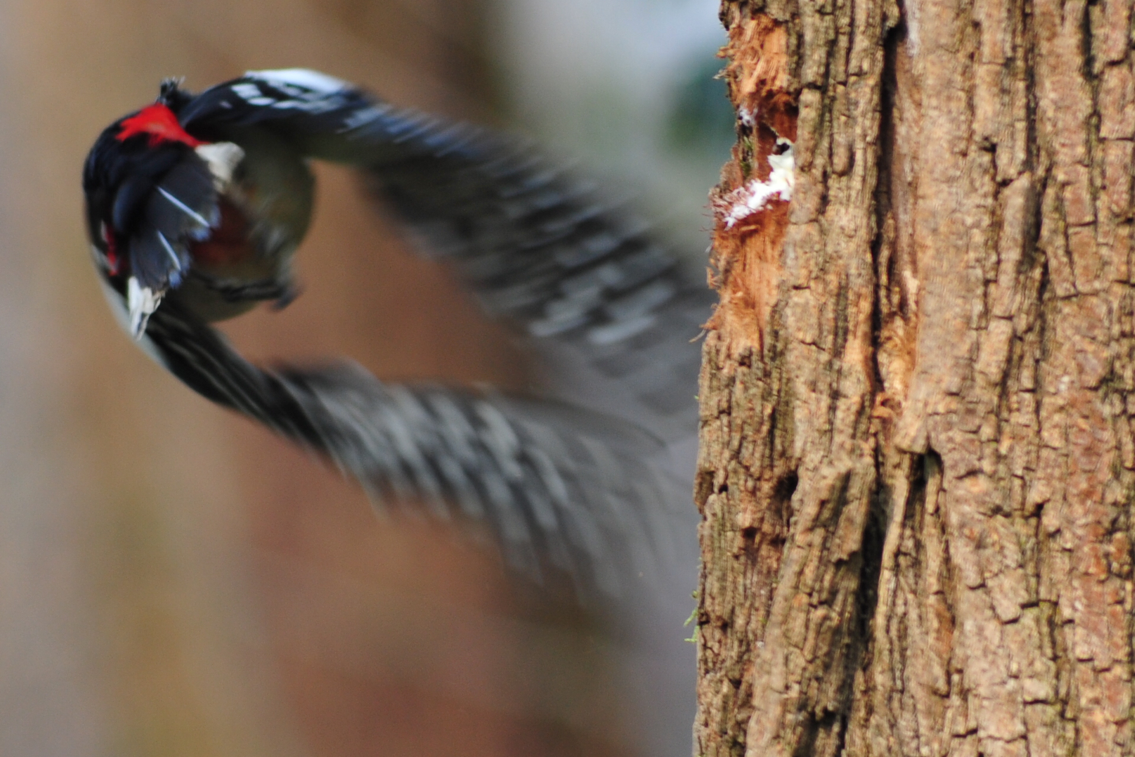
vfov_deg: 4.6
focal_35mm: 300
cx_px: 568
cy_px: 378
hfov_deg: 6.9
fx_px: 9458
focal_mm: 300
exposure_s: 1/400
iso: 640
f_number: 10
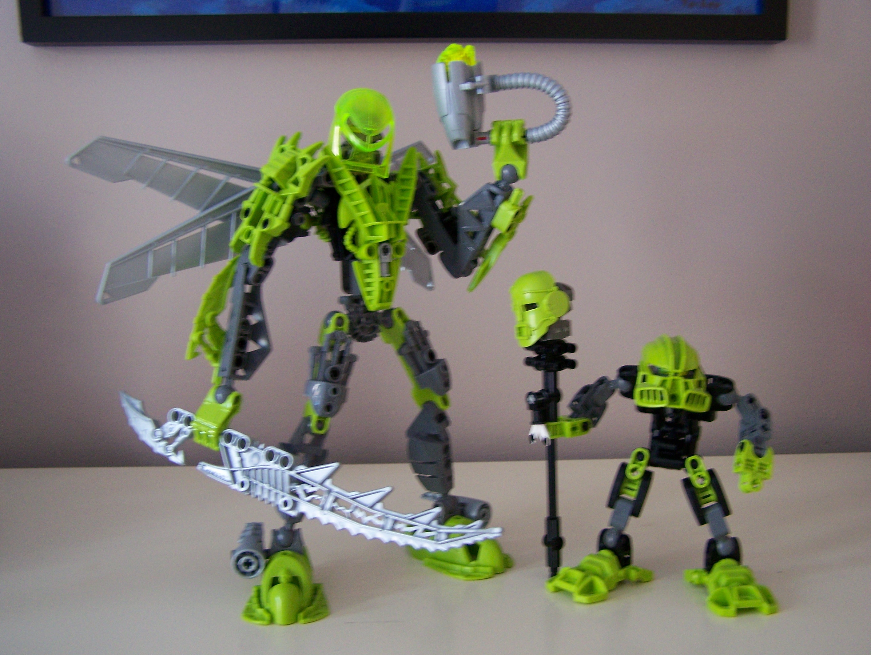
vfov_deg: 37.8
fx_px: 957
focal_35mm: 38
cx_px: 436
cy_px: 328
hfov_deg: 48.9
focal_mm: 6.3
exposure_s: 1/13
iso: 160
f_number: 2.8
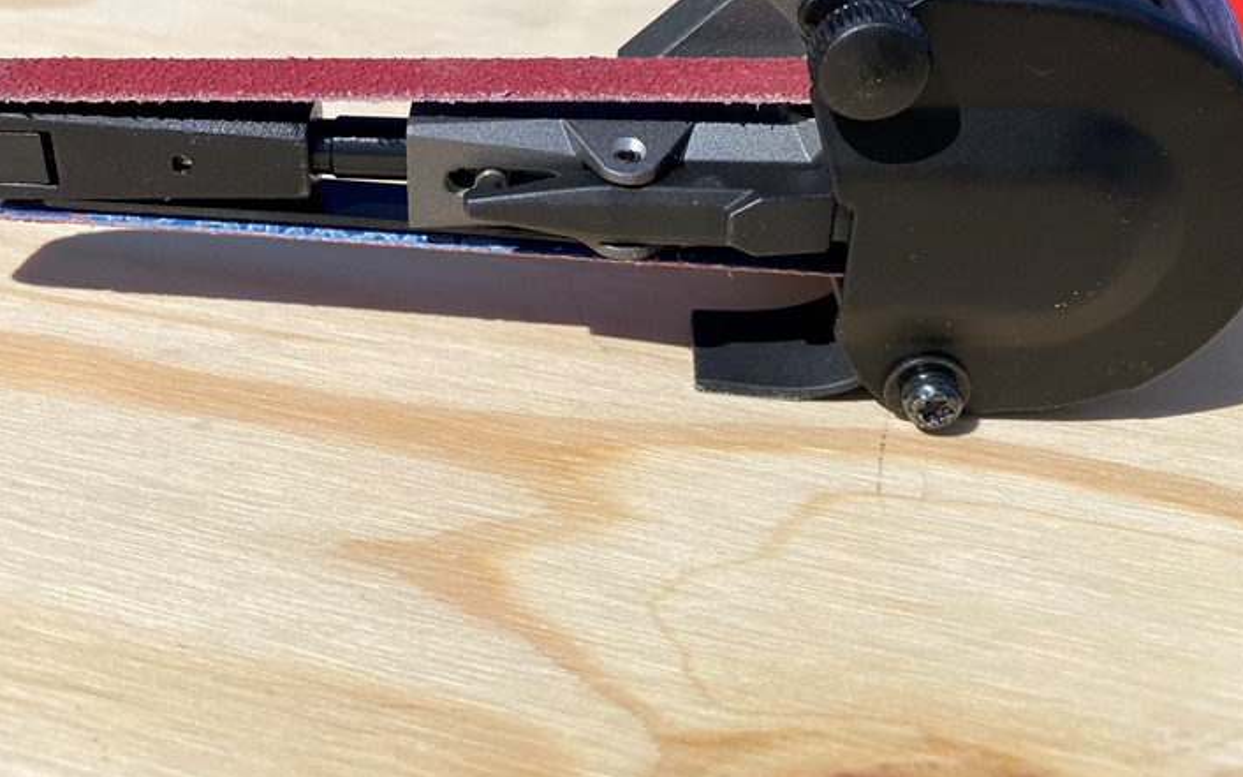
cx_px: 491
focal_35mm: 40
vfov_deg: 31.0
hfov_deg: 49.0
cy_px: 136
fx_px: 1355
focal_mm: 4.25
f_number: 1.8
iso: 32
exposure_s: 1/6757
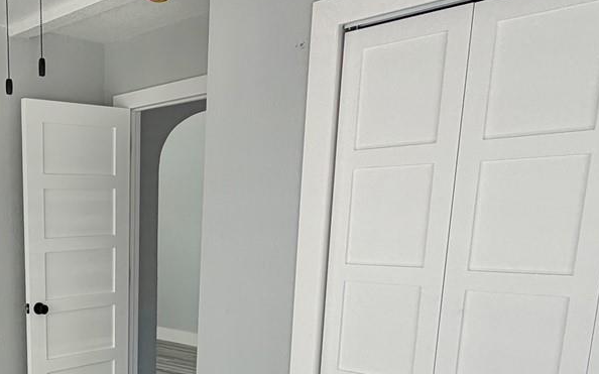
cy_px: 350
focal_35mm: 40
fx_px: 653
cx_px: 29
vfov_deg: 30.3
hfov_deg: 43.7
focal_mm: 2.22
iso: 40
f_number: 2.2
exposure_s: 1/179
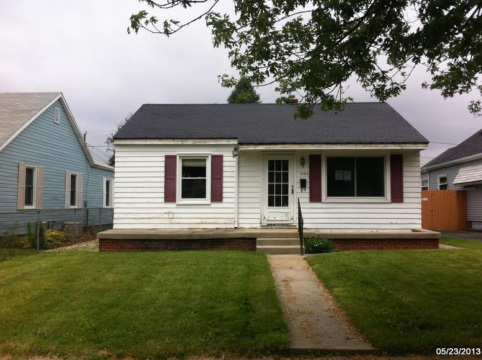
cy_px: 182
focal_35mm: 36
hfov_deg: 51.4
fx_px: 500
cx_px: 245
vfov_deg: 39.6
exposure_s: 1/2320
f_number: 2.8
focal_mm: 3.85
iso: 80
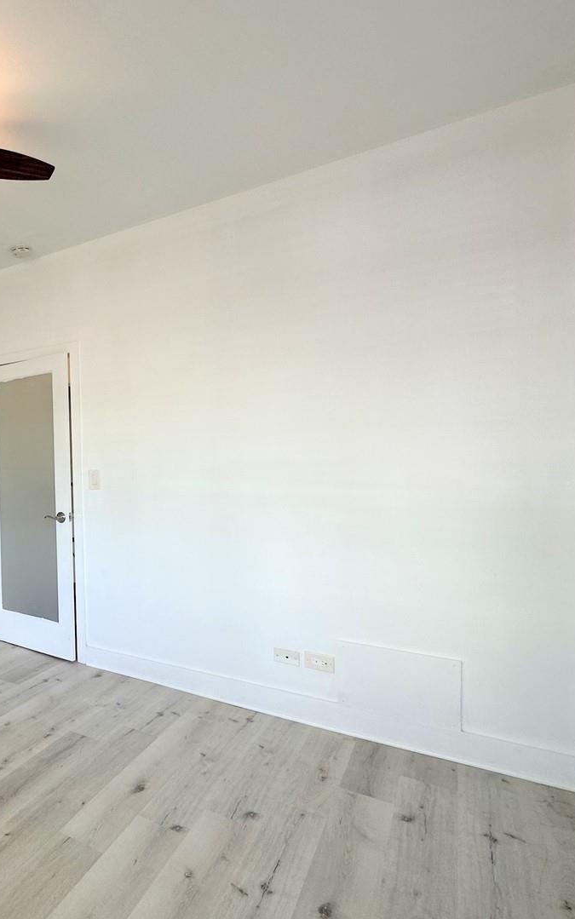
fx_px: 551
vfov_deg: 79.6
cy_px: 470
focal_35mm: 22
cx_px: -26
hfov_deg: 44.8
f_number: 2.2
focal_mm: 2.22
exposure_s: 1/120
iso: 80
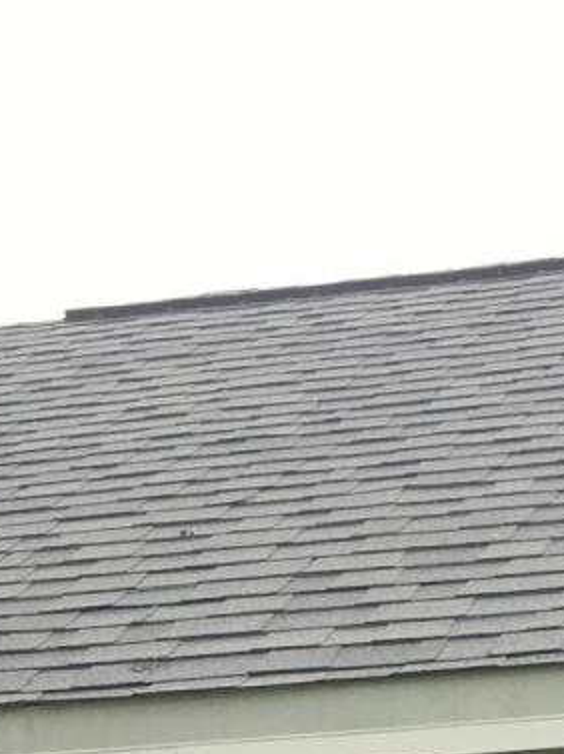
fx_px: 3351
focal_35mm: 154
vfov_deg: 10.9
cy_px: 1818
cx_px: 158
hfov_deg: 9.6
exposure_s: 1/120
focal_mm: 4.15
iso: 32
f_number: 2.2
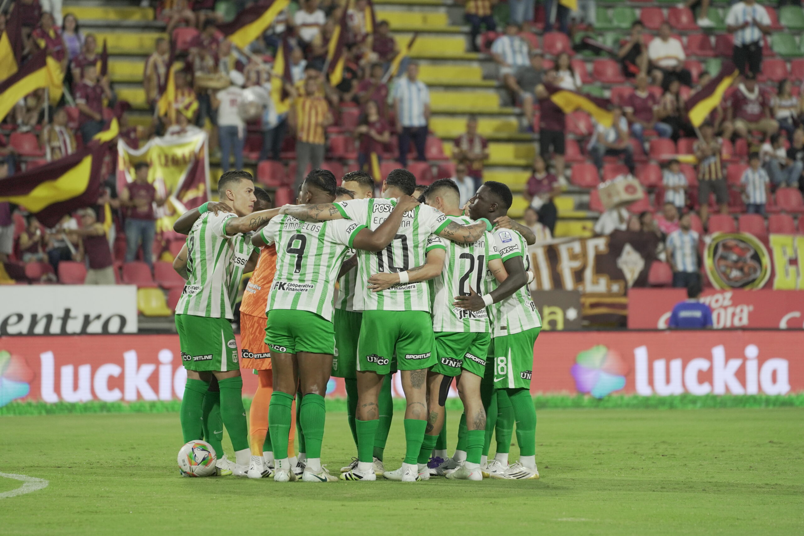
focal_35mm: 297
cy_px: 268
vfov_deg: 4.6
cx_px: 402
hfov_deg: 6.9
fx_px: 6633
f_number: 5.6
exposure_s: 1/800
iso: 5000
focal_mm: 297
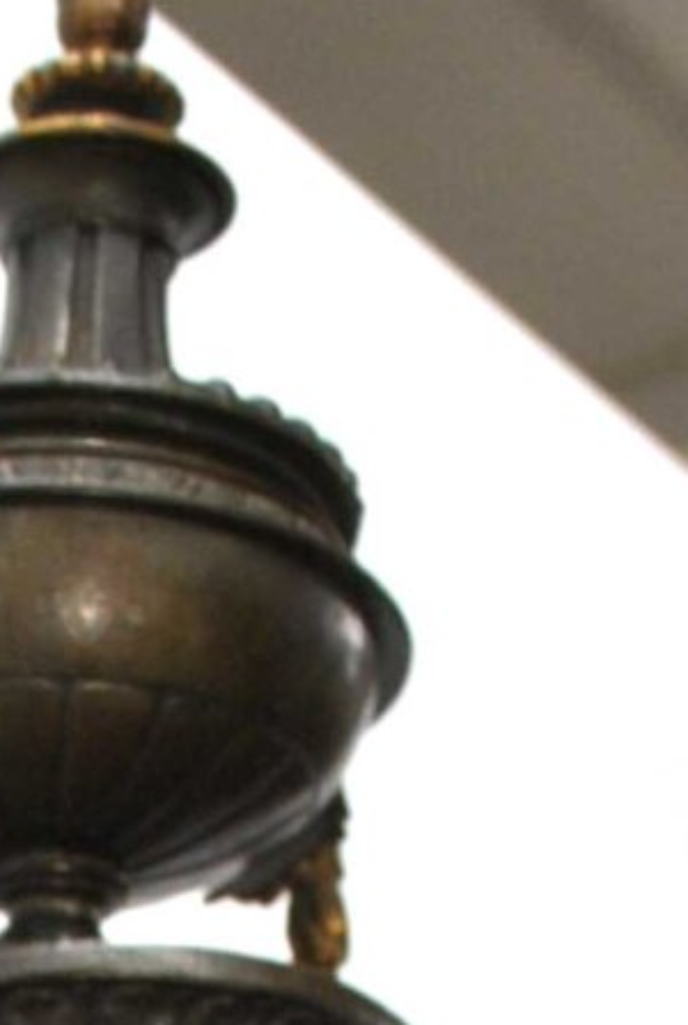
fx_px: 5878
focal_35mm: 206
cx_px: -300
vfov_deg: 9.0
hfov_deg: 6.6
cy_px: 2440
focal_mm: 24
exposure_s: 1/20
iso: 200
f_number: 4
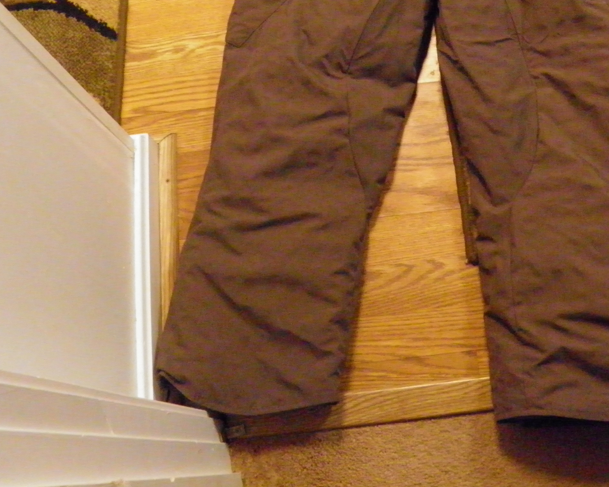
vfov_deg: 31.4
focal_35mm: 47
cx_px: 444
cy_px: 107
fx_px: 847
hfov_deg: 38.7
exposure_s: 1/25
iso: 800
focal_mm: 4.9
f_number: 2.8
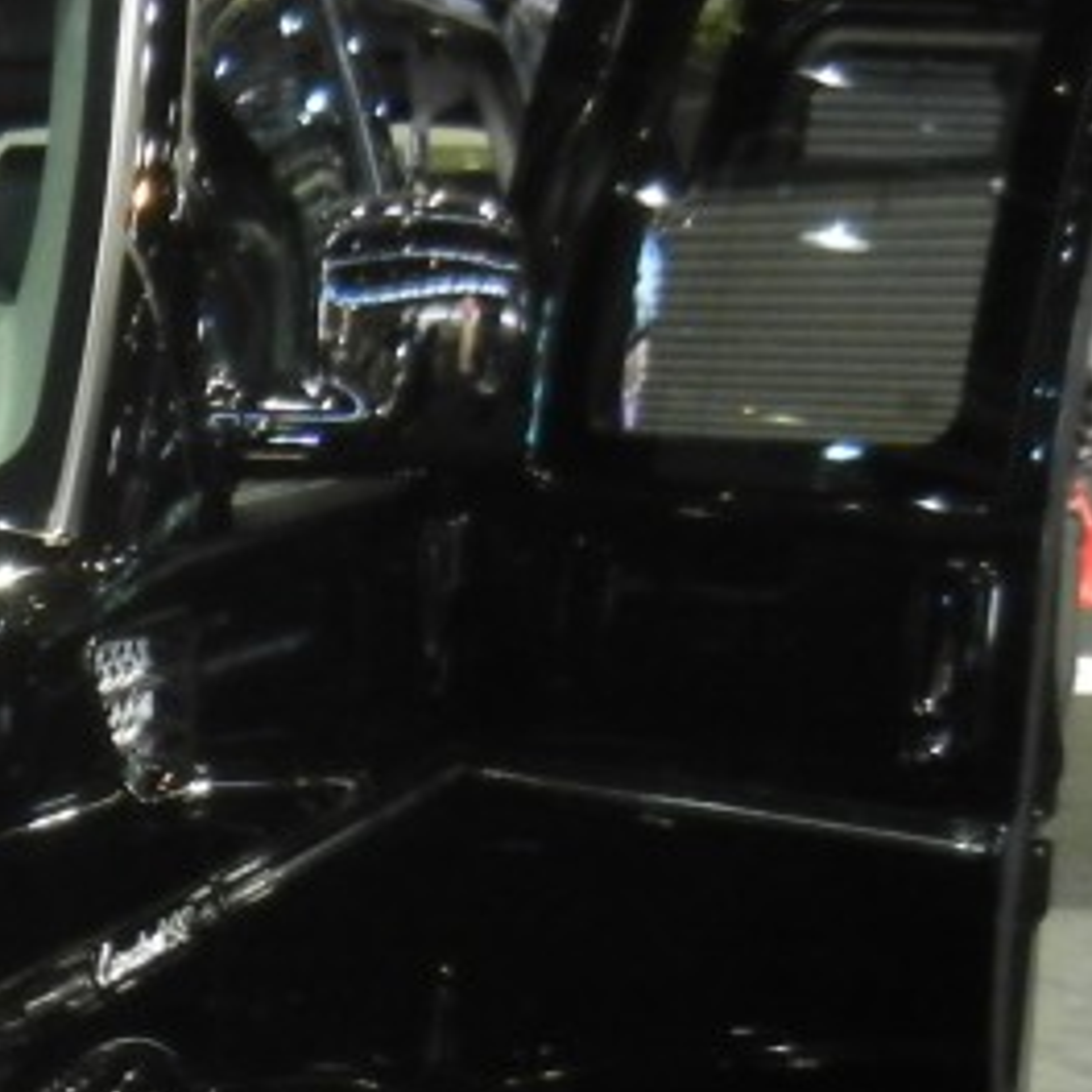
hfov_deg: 15.1
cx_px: -745
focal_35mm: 103
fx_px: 3676
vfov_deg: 16.7
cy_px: 922
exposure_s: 1/5.2
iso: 200
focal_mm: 5.4
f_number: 3.5
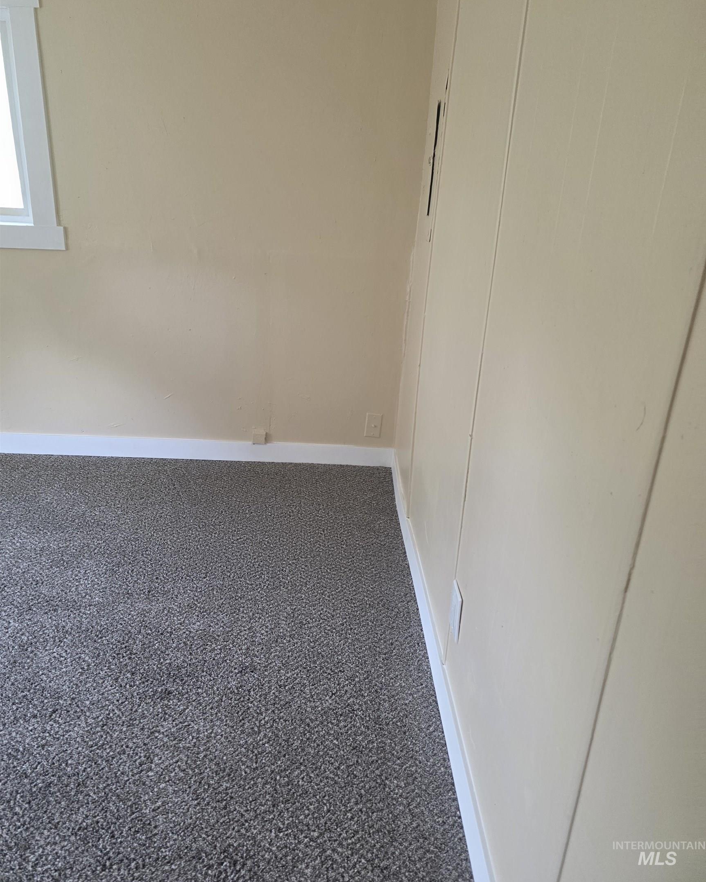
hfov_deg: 58.8
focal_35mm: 24
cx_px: 353
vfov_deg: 70.2
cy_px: 417
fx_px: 627
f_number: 1.7
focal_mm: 6.3
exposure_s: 1/120
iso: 250
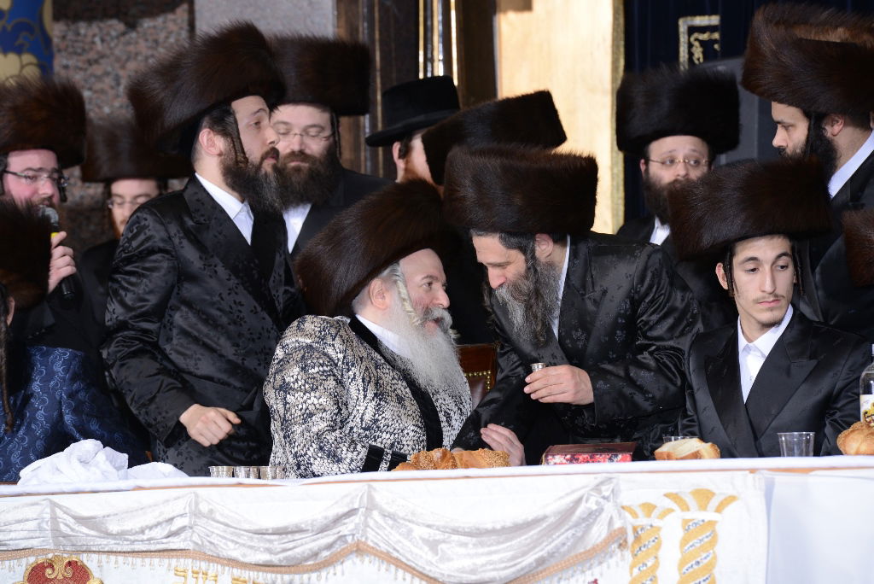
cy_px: 292
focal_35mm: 200
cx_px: 437
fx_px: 4858
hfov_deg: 10.3
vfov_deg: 6.9
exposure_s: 1/160
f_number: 8
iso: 640
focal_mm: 200
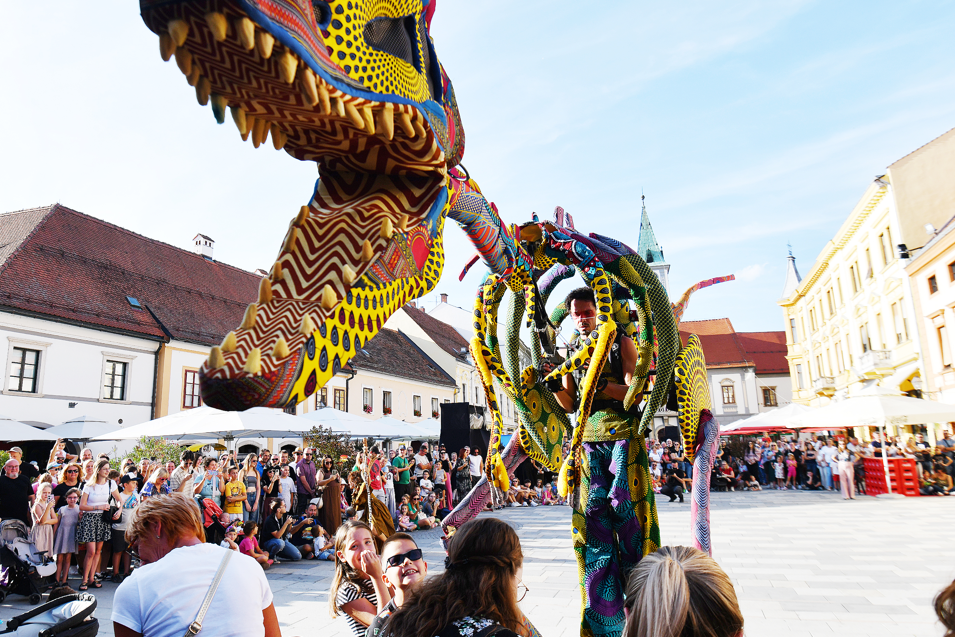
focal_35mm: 23
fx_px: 610
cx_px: 403
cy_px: 317
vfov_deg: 55.1
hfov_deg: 75.6
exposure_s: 1/800
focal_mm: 16
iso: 100
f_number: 5
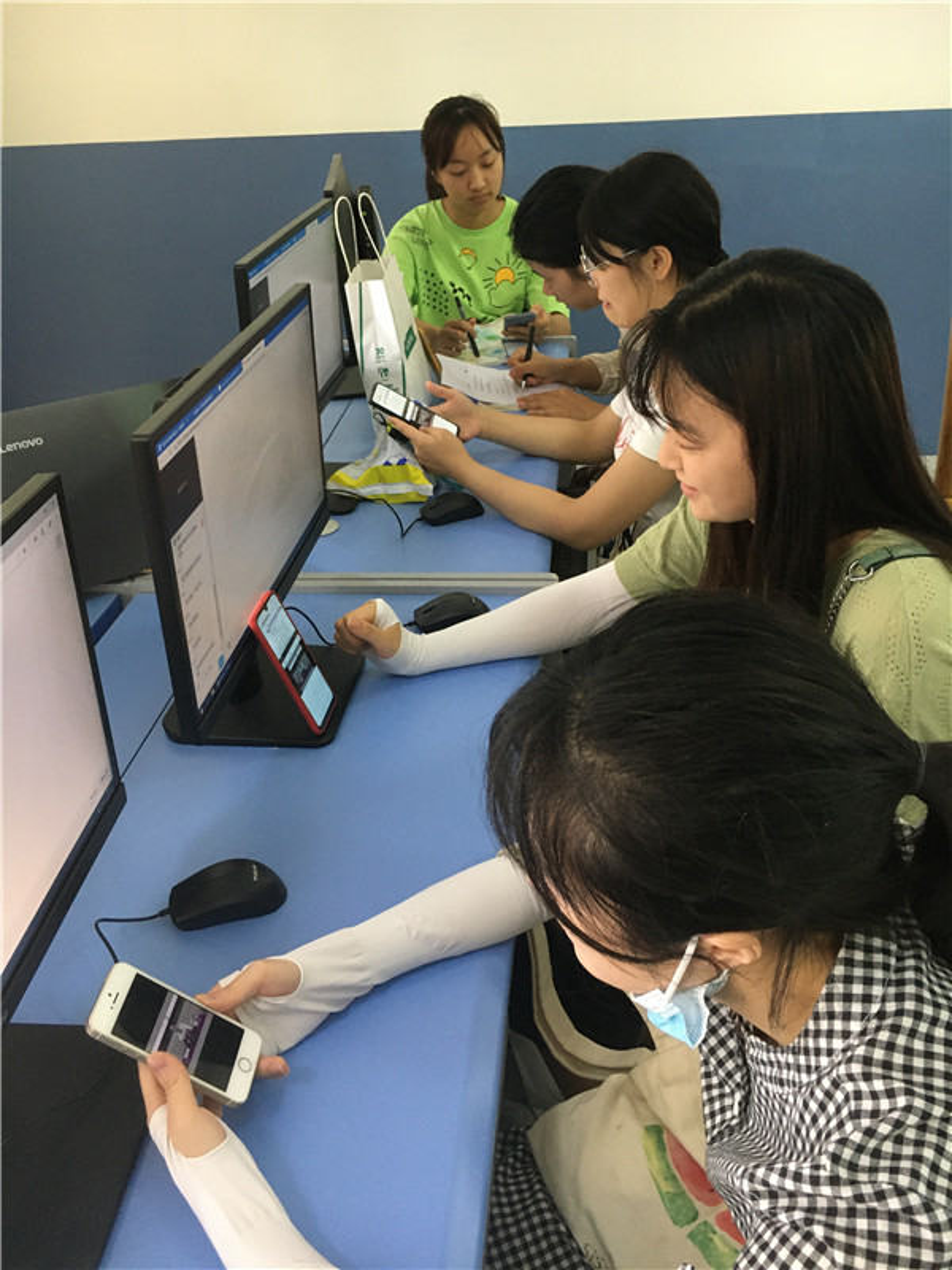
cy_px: 635
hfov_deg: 48.2
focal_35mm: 29
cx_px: 476
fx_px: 1063
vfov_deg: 61.7
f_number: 2.2
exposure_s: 1/20
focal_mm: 4.15
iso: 200
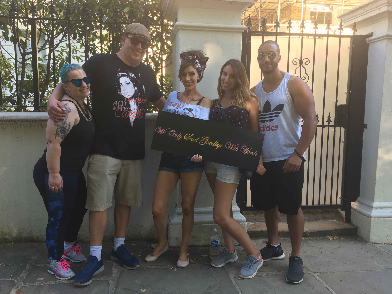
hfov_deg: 60.0
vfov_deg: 46.8
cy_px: 152
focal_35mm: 30
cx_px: 194
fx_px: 340
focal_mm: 4.15
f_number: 2.2
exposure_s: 1/100
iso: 32
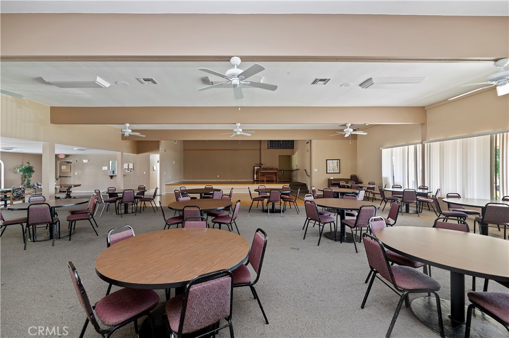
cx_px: 254
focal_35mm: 14
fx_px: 198
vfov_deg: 81.1
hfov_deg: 104.3
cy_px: 169
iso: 1000
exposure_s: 1/20
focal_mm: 14
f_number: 4.5
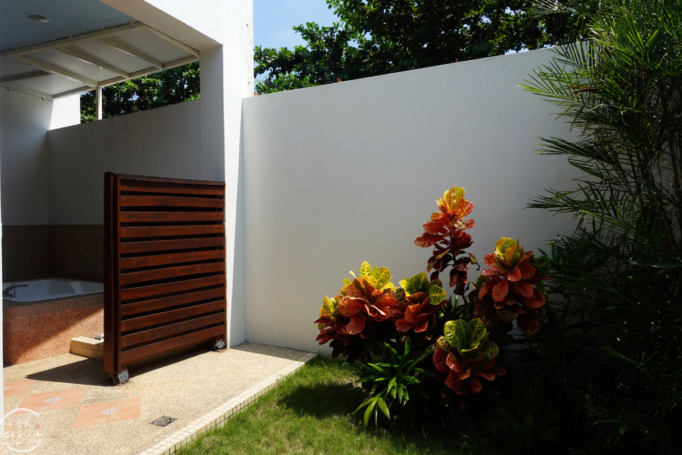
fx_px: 455
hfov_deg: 73.7
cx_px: 341
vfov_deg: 53.1
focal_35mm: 24
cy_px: 228
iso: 125
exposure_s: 1/640
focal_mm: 9.4
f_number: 5.6
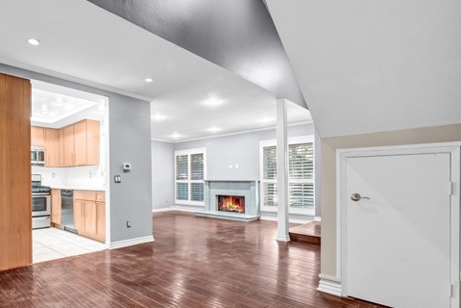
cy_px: 181
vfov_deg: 61.5
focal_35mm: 20
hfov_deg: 81.4
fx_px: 256
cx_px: 157
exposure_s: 1/4
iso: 400
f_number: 9
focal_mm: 10
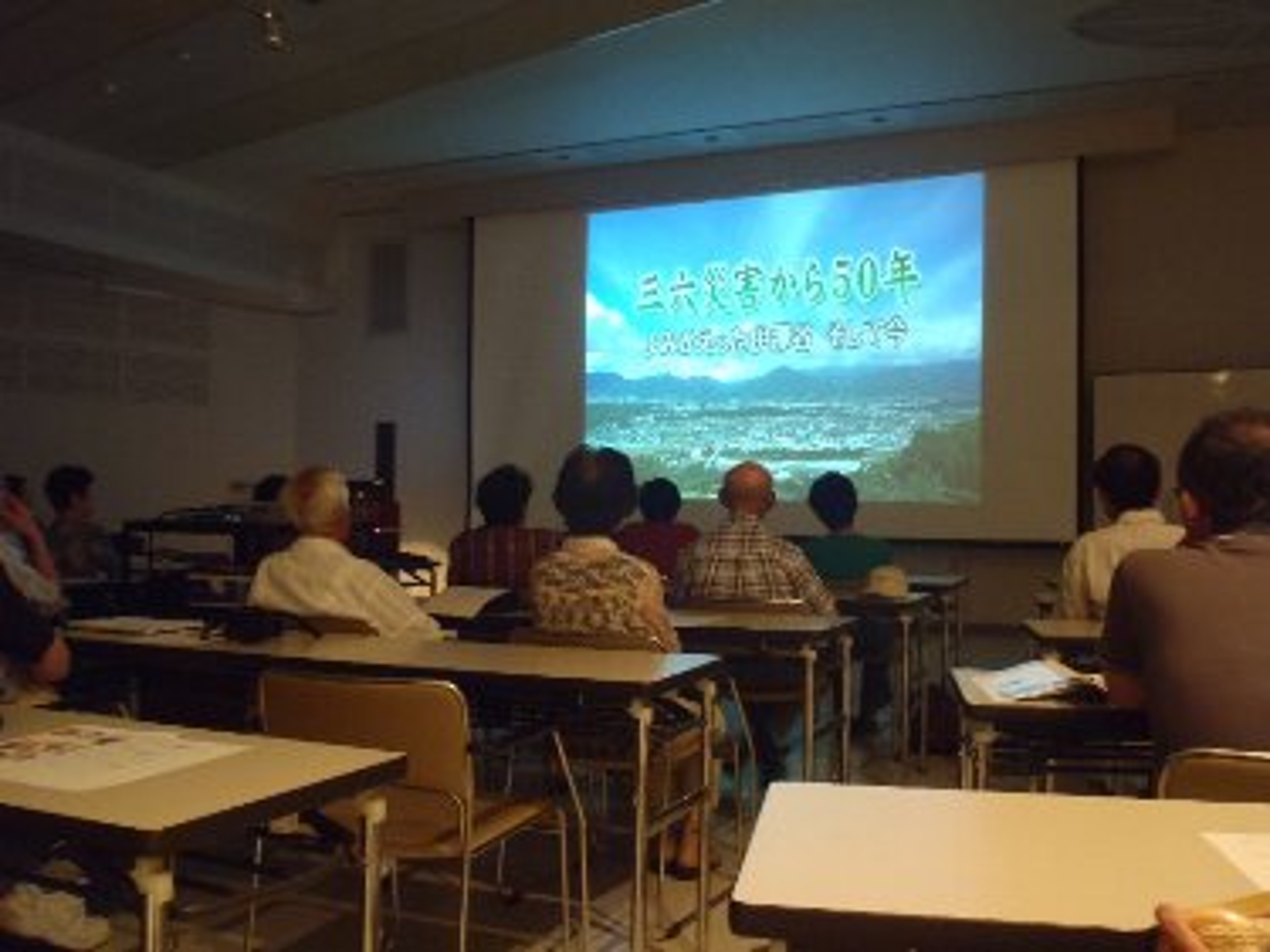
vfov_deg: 44.1
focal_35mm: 32
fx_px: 1174
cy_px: 476
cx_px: 635
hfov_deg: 56.8
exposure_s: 1/2.5
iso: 400
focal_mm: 5.72
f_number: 4.2
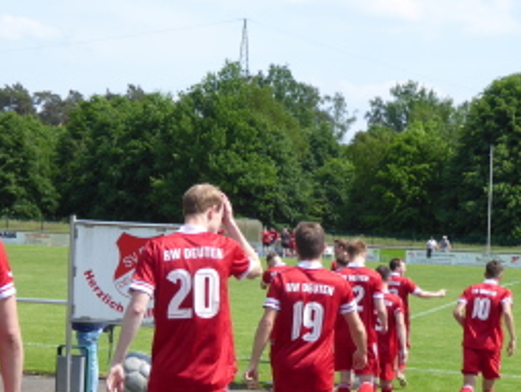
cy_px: 306
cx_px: 240
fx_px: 1522
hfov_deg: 19.4
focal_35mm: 101
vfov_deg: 14.6
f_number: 4.2
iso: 80
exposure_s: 1/400
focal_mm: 10.3
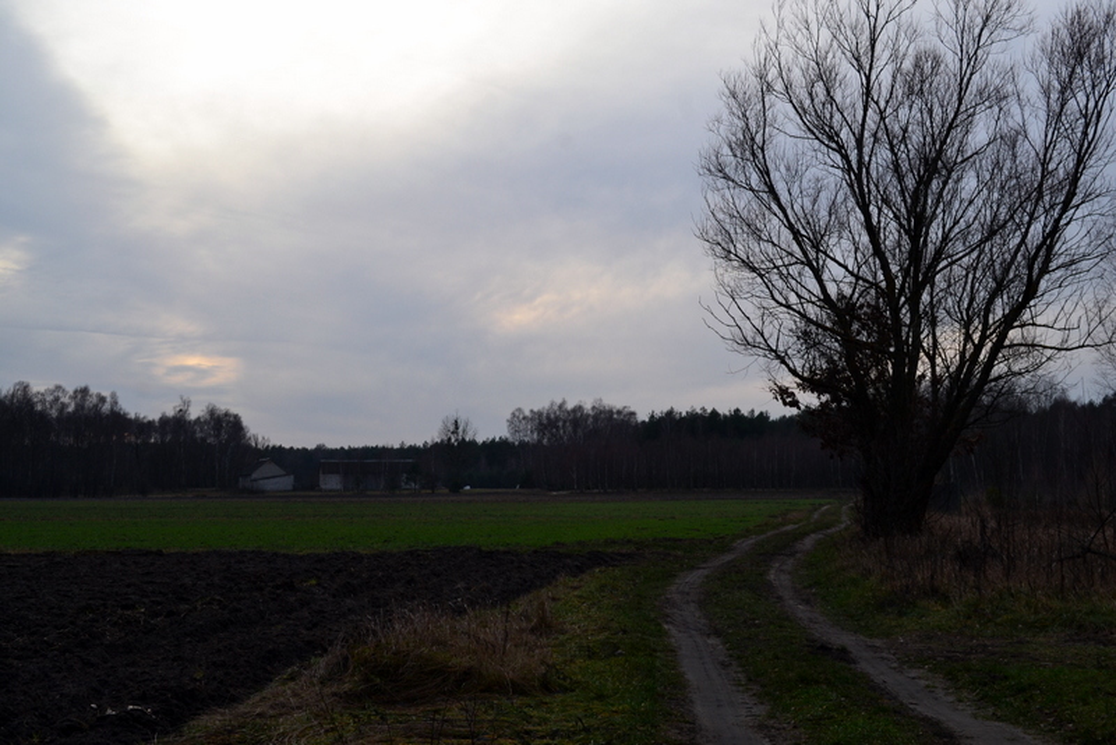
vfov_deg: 29.9
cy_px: 372
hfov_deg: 43.6
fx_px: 1395
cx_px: 558
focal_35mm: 45
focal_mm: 30
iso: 400
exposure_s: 1/100
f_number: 9
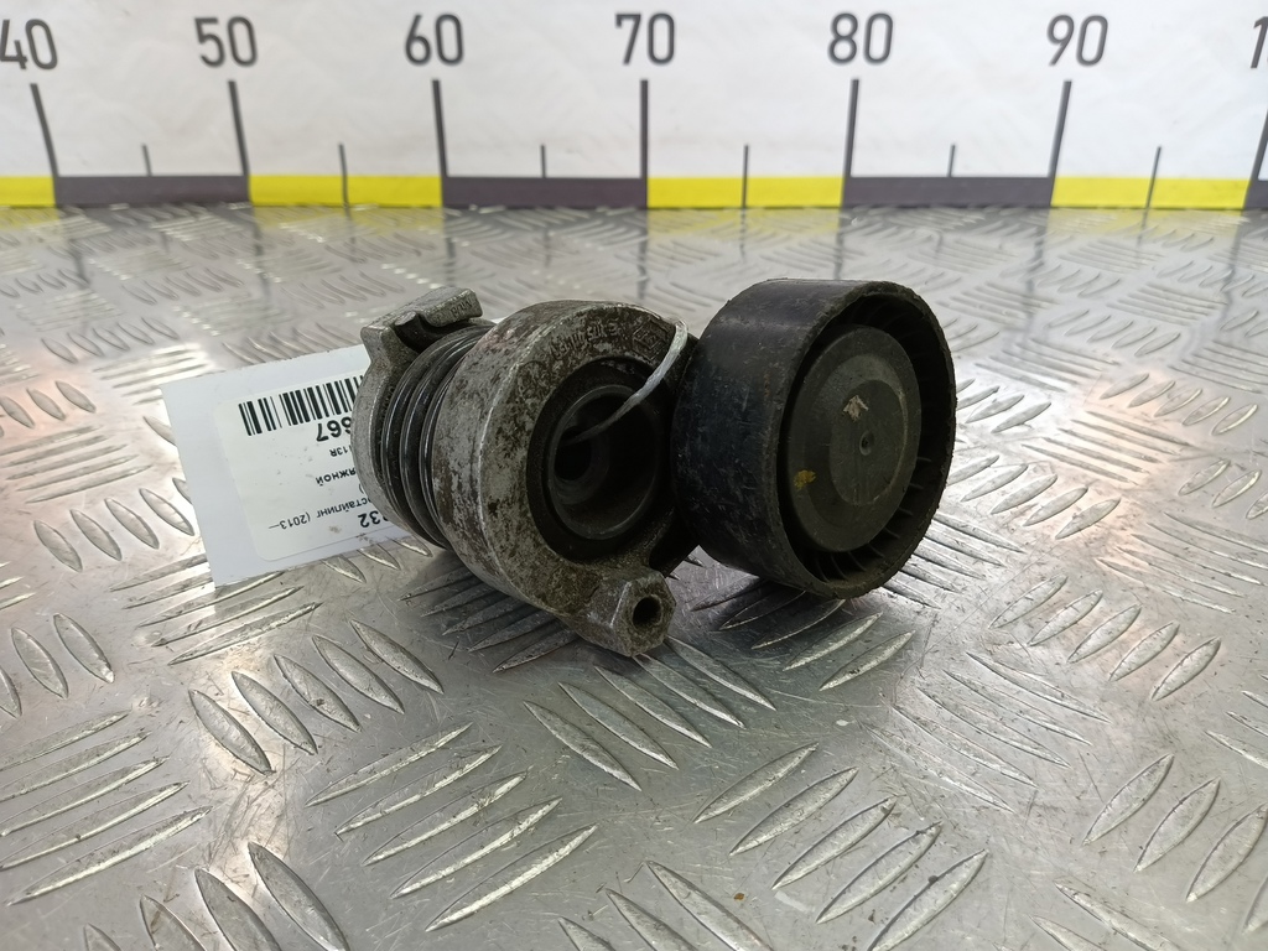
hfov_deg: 73.9
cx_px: 634
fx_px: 843
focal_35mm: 23
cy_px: 476
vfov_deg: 58.9
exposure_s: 1/50
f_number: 1.6
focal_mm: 4.11
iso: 109
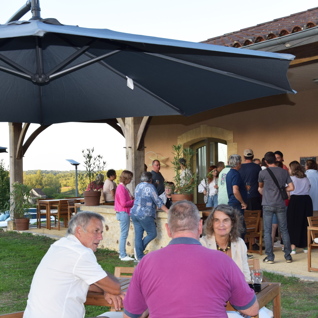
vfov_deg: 28.6
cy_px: 188
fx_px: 624
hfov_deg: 28.5
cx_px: 196
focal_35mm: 60
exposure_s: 1/125
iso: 320
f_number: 5.6
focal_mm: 26
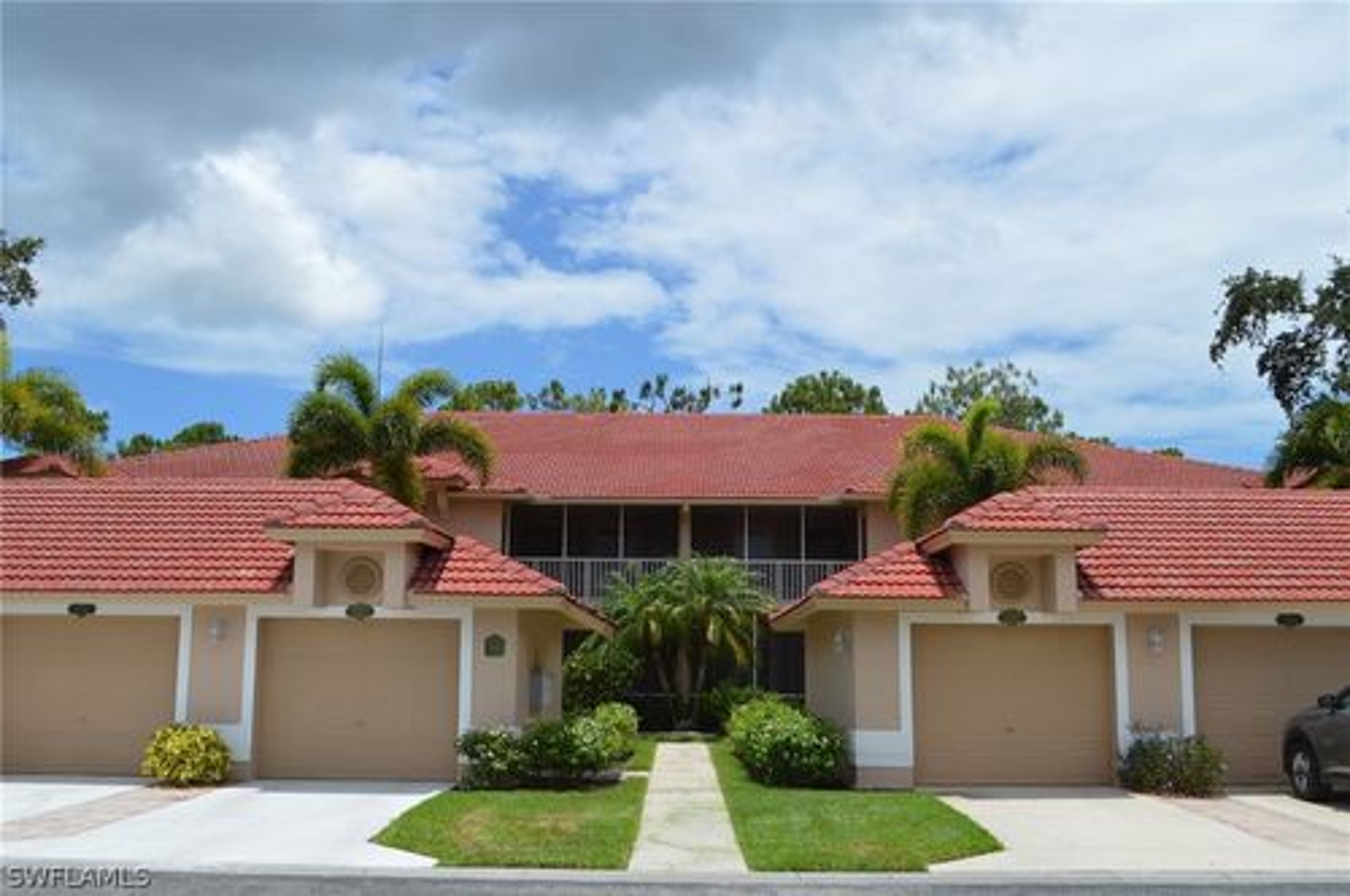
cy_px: 448
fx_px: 1236
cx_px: 675
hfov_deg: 57.3
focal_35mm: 33
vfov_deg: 39.9
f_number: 9
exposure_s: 1/320
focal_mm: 22
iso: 100
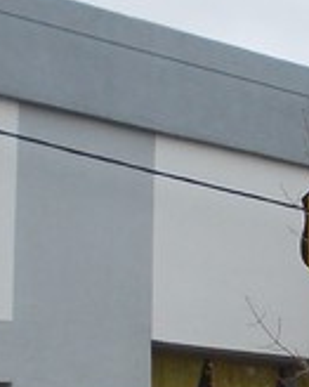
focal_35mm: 173
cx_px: 300
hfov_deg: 8.9
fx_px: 1979
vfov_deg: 11.0
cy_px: 451
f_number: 3.1
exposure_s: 1/320
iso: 80
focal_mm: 5.3
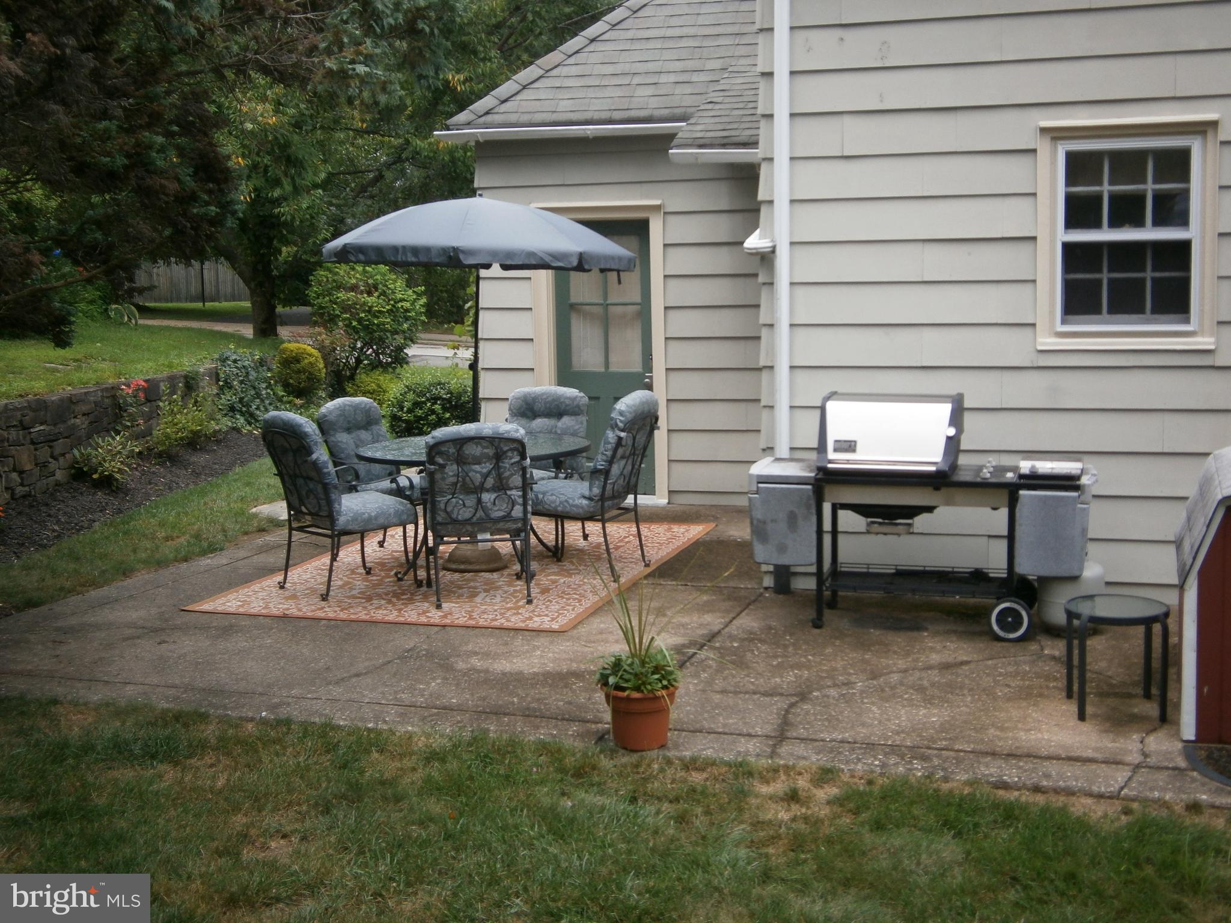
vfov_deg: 30.9
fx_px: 1671
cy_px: 462
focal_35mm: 47
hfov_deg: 40.4
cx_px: 616
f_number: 3.4
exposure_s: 1/250
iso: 80
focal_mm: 8.3
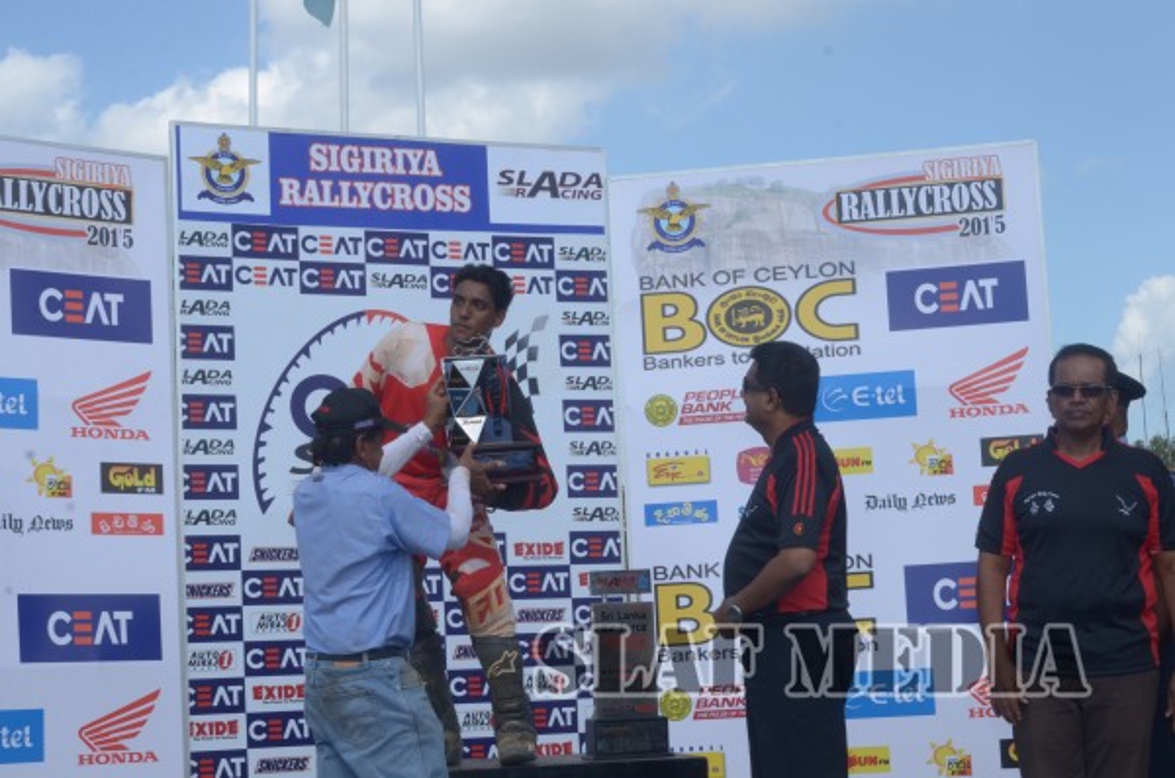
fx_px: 2051
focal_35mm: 63
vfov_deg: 21.5
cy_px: 389
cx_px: 588
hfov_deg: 32.0
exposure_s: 1/200
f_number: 14
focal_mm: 42
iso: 320
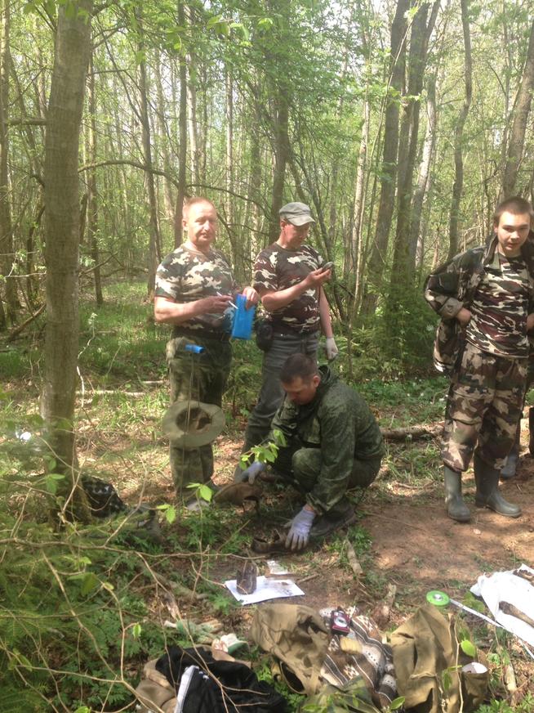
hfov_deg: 40.7
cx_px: 267
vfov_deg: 52.6
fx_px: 720
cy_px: 356
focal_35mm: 35
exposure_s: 1/200
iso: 50
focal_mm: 4.28
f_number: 2.4
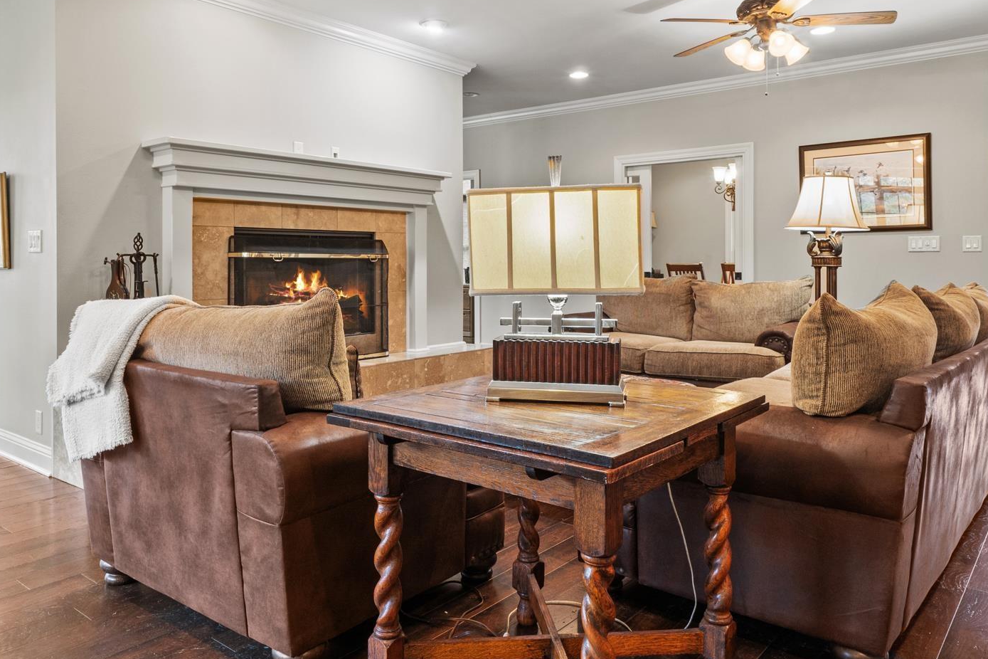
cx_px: 472
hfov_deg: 67.4
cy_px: 275
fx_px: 741
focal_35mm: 27
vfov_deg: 47.7
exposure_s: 1.6
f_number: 9
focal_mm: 10
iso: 200
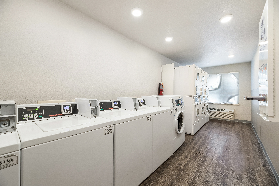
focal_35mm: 14
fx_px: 108
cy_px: 93
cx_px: 140
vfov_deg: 81.2
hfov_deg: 104.3
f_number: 9
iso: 320
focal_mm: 14
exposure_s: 1/3
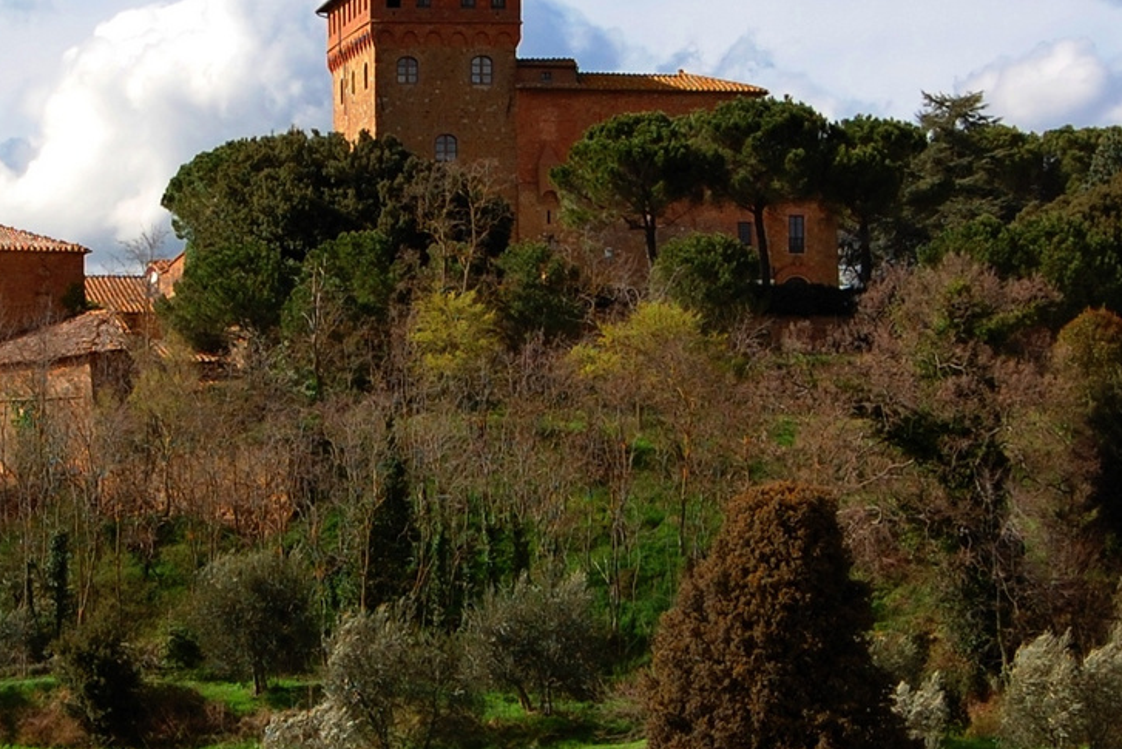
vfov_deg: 10.8
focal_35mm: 127
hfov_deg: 16.1
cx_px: 498
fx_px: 3959
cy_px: 352
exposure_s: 1/320
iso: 200
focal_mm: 38
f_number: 9
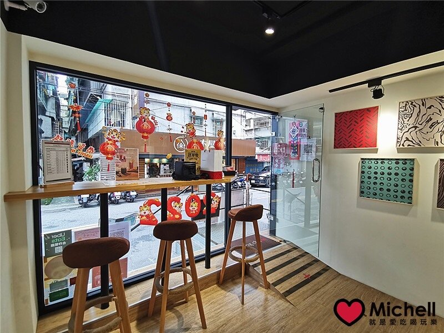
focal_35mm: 16
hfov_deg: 94.5
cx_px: 222
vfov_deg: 78.1
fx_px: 205
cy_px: 166
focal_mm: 2.35
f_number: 2.2
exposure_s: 1/120
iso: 200
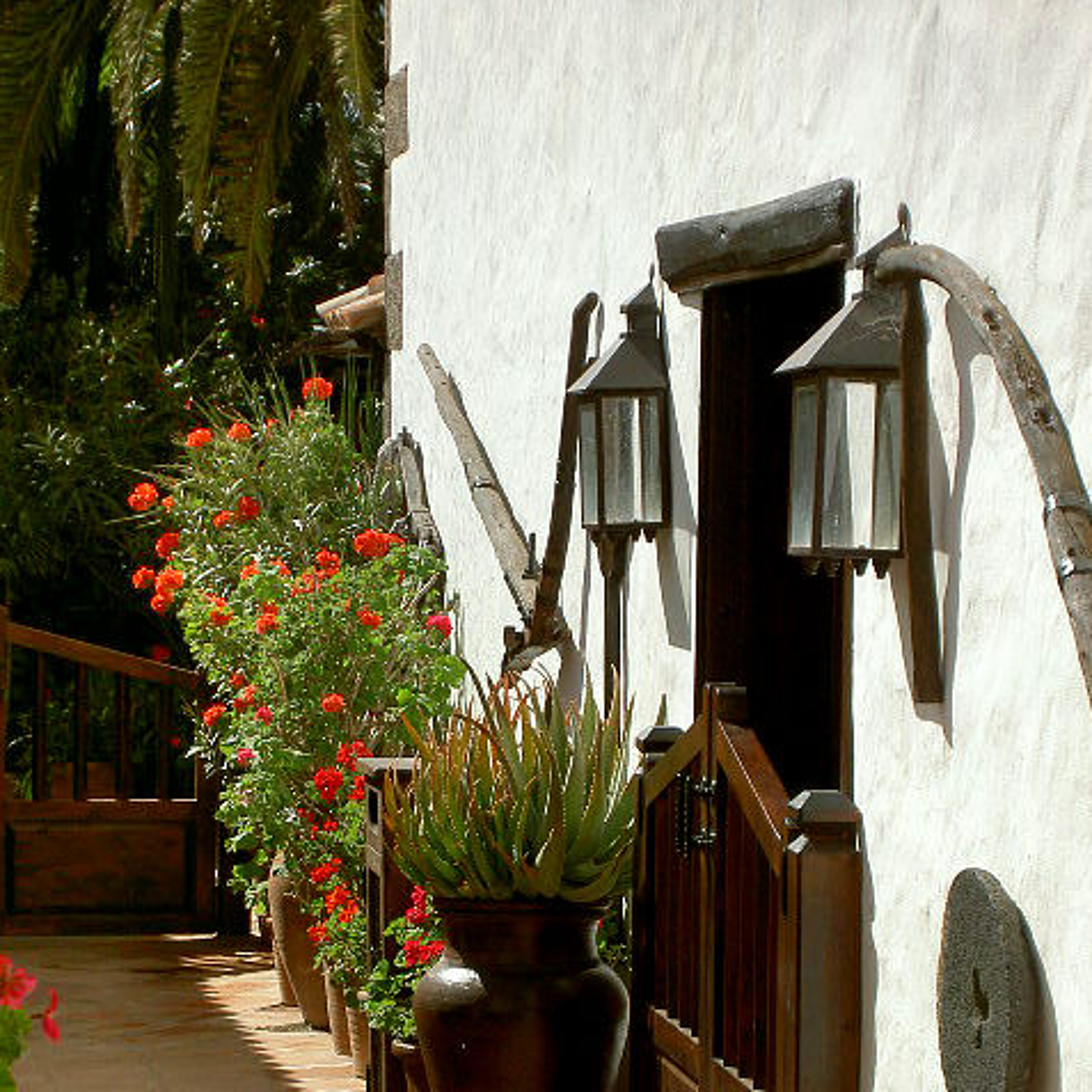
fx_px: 4319
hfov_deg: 14.4
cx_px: 545
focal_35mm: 121
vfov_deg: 14.4
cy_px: 652
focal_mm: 16.8
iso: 50
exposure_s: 1/400
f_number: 4.9
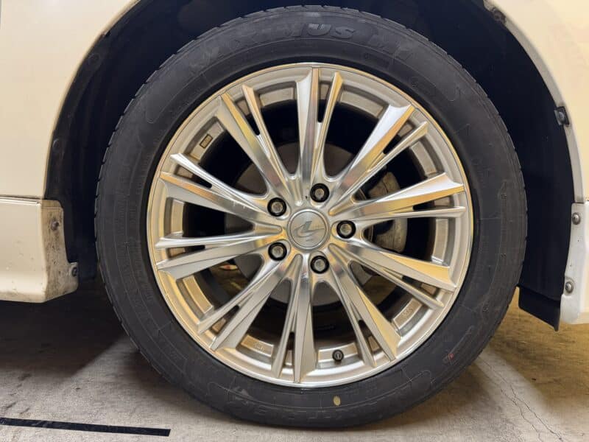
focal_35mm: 24
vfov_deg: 56.8
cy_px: 221
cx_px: 294
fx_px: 408
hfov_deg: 71.6
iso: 160
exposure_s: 1/50
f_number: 1.78
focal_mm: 6.76
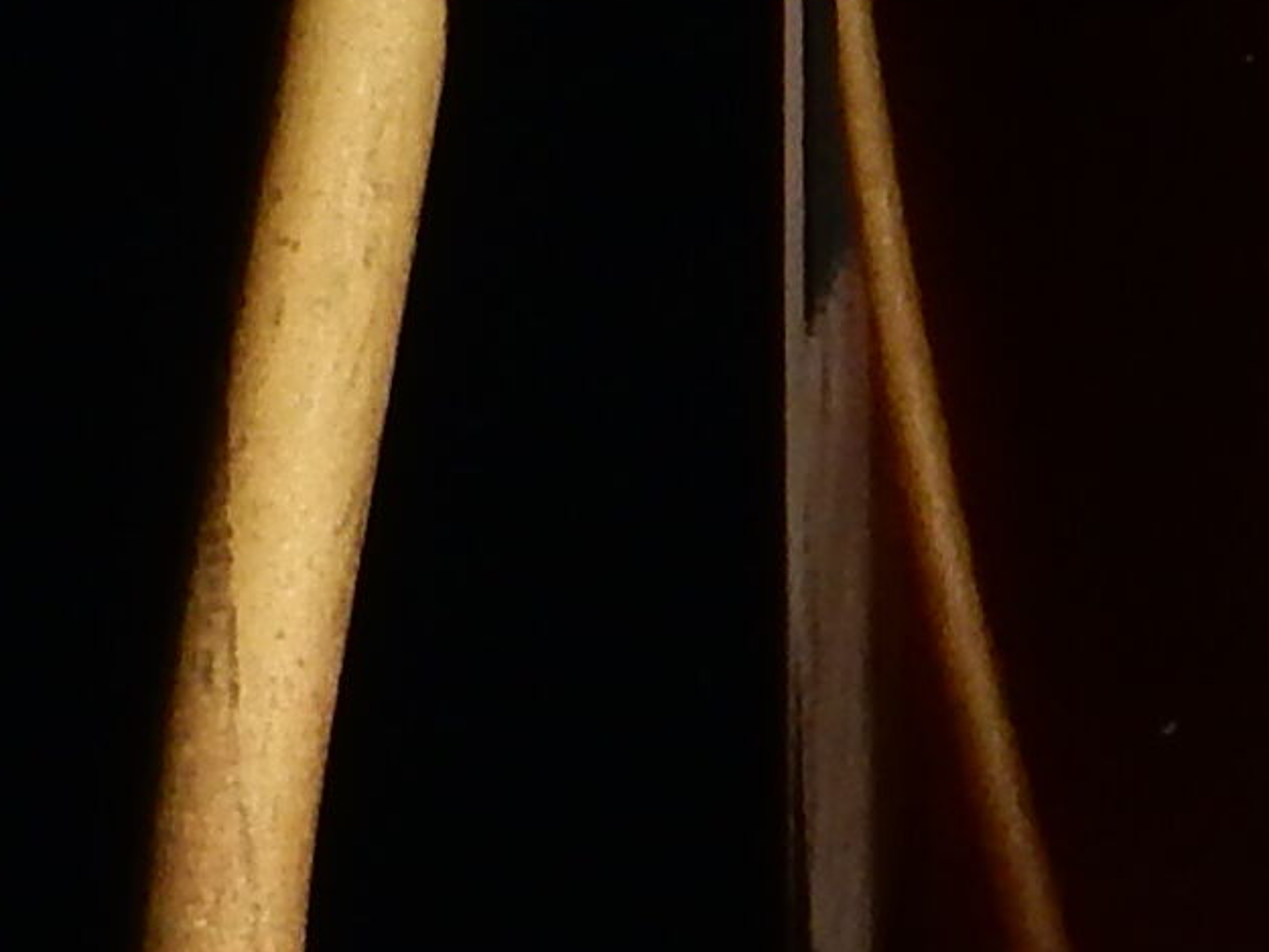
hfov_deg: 1.6
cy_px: 2324
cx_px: 3391
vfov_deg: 1.2
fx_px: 44330
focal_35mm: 1209
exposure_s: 1/200
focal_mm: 29.2
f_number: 6
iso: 125
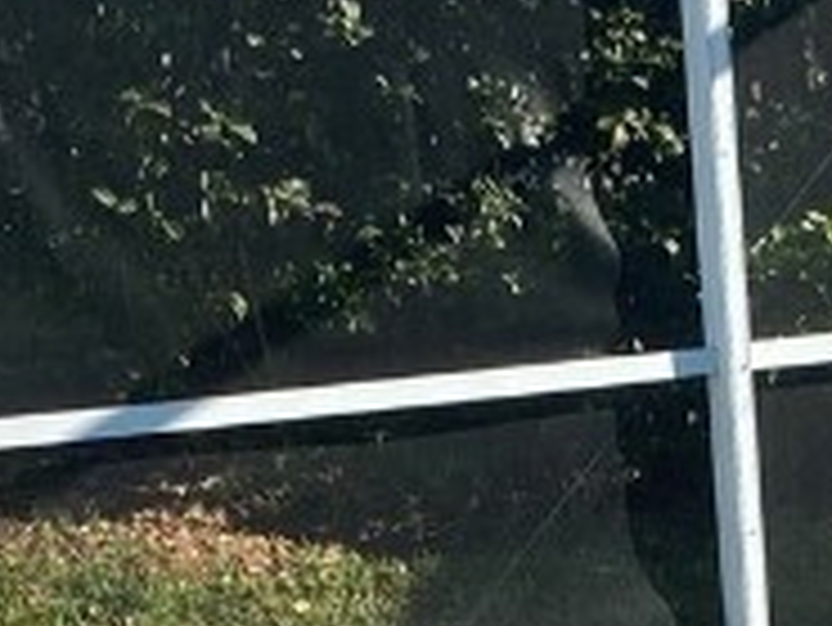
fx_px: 3463
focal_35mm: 144
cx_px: 684
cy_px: 1090
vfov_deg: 9.8
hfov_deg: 13.6
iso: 32
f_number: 1.8
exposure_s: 1/1362
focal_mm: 4.25
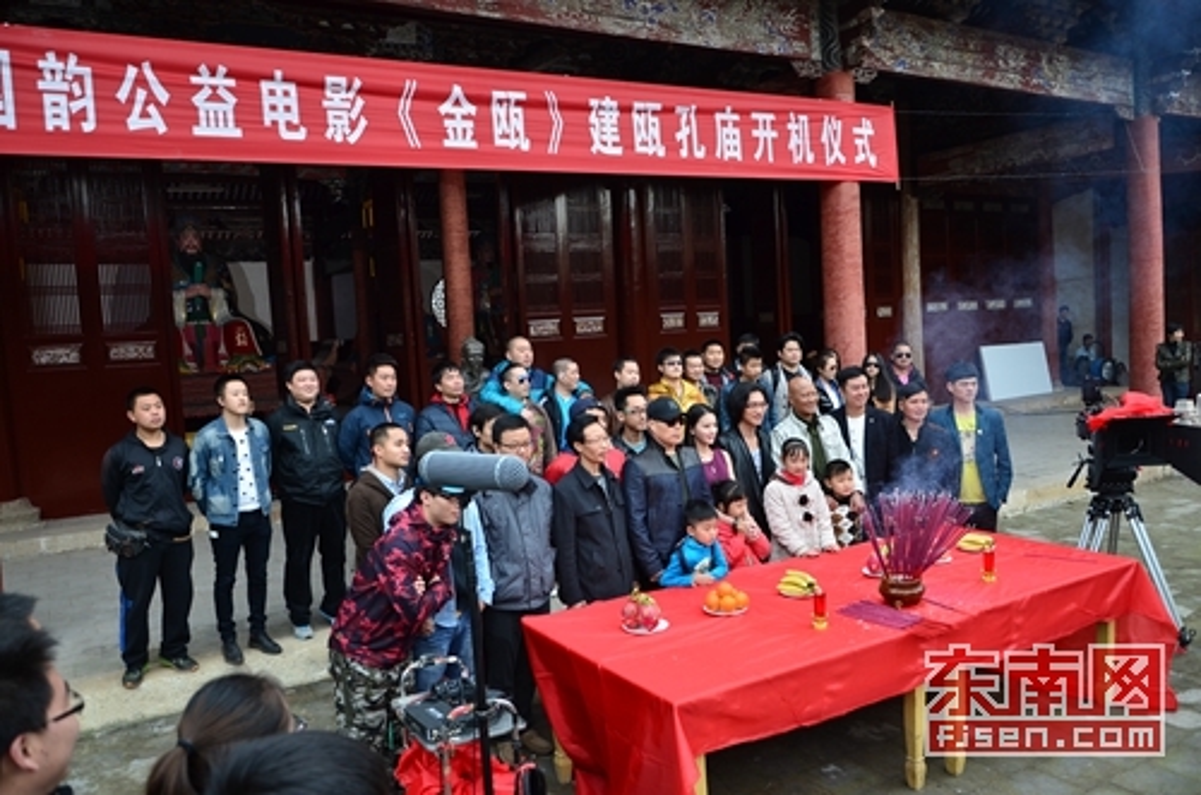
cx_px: 600
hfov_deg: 67.5
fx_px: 899
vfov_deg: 47.7
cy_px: 398
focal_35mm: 27
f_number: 3.5
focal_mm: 18
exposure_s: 1/125
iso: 100
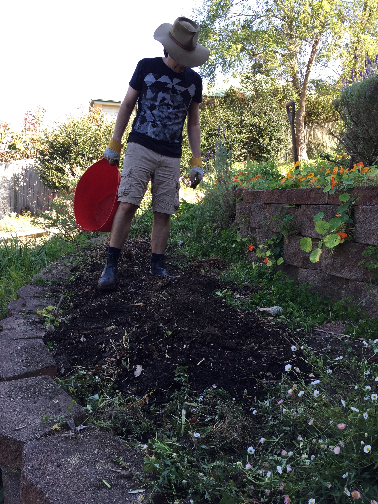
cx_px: 189
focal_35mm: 29
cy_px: 252
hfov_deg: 48.2
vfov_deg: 61.7
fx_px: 422
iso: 32
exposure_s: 1/134
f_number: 2.2
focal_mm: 4.15
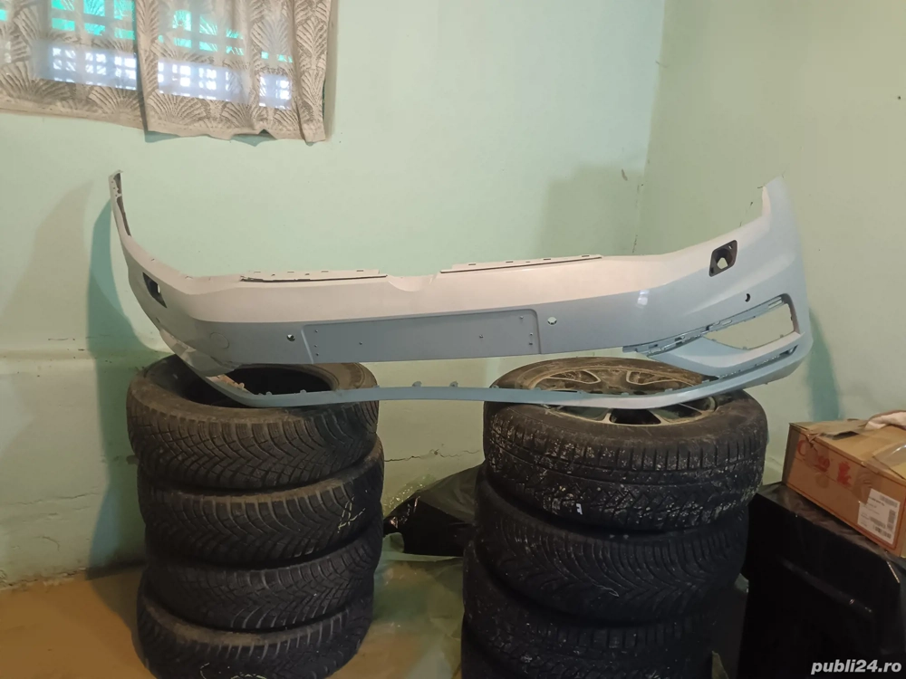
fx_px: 707
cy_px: 340
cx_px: 453
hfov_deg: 65.3
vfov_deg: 51.4
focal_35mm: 27
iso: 2202
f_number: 1.9
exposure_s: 1/25
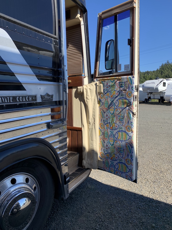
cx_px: 86
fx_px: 172
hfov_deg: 53.1
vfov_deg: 67.3
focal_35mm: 26
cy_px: 115
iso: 25
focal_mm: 4.25
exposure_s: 1/1054
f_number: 1.8
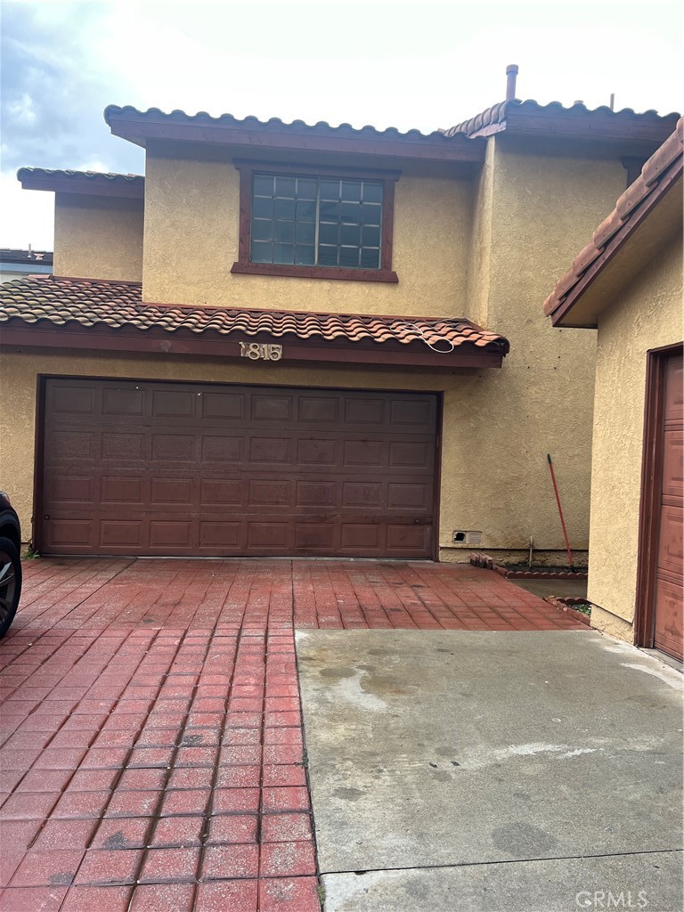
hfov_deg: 53.1
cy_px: 456
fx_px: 685
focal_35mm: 26
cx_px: 342
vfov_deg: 67.3
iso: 50
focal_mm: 5.7
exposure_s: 1/371
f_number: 1.5
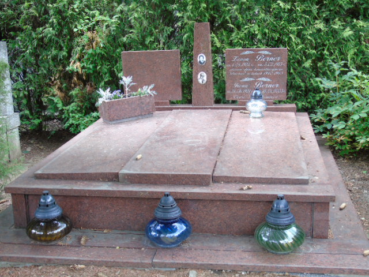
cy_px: 138
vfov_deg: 31.5
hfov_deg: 41.2
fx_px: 490
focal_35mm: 46
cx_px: 184
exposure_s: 1/30
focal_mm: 8.2
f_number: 4.1
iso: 80
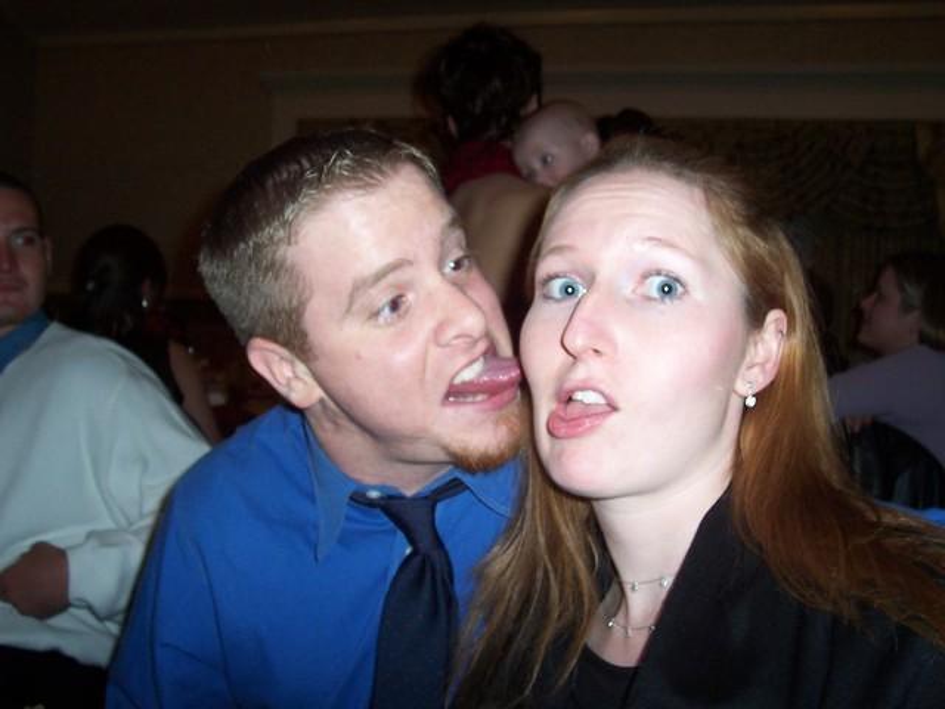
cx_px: 472
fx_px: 3030
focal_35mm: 111
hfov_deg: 17.7
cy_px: 354
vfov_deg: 13.3
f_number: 4.8
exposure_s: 1/90
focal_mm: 16.8
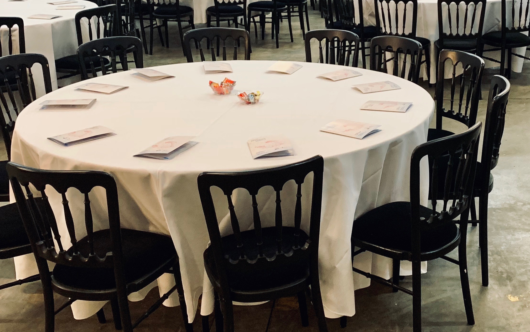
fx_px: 722
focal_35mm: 50
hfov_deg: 39.4
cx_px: 386
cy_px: 135
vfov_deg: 25.8
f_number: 1.8
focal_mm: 4.25
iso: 250
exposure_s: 1/33
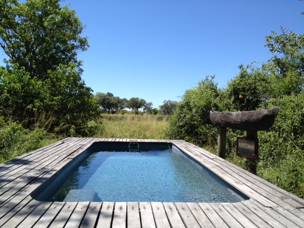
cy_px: 114
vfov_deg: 40.7
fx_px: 307
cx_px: 152
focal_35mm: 35
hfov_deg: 52.6
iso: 64
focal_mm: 4.28
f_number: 2.4
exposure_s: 1/1346
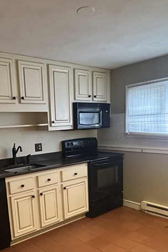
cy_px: 172
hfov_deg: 39.6
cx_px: 61
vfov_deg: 55.8
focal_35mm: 33
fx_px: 231
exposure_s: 1/60
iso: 1000
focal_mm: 2.22
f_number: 2.2
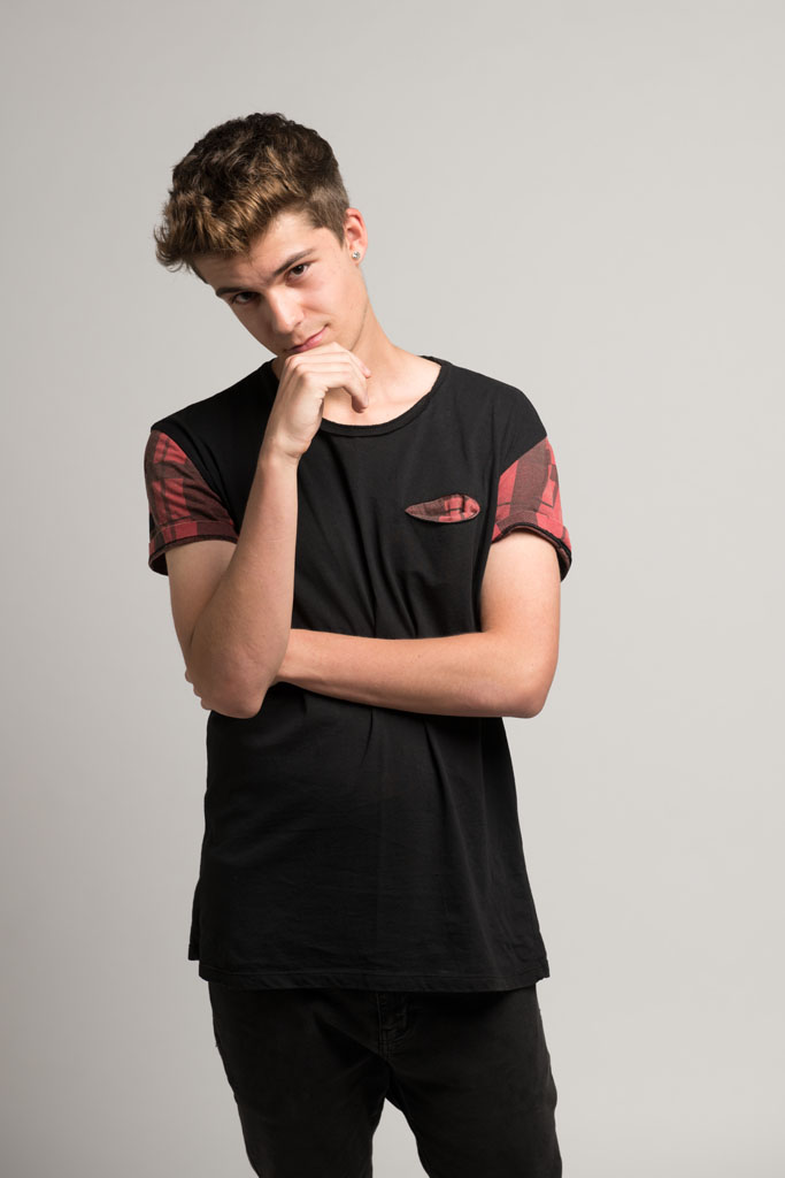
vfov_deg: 28.8
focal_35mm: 70
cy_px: 589
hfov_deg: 19.5
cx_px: 392
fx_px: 2289
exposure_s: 1/160
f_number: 8
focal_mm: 70
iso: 100
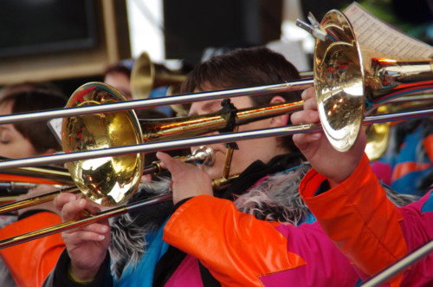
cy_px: 144
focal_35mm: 300
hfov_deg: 6.9
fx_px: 3600
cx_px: 216
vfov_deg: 4.6
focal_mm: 200
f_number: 6.3
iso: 1600
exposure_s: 1/250
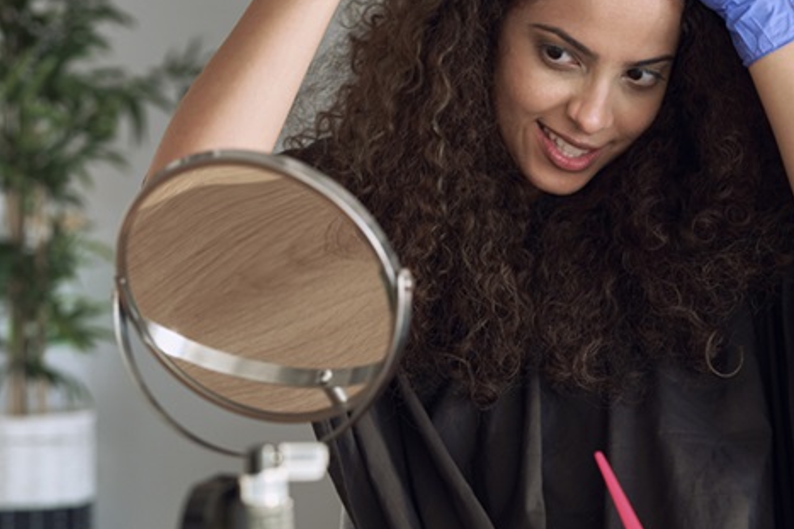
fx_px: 2337
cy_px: 308
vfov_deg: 12.9
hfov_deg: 19.3
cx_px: 475
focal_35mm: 106
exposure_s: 1/125
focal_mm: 50
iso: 320
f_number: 2.5
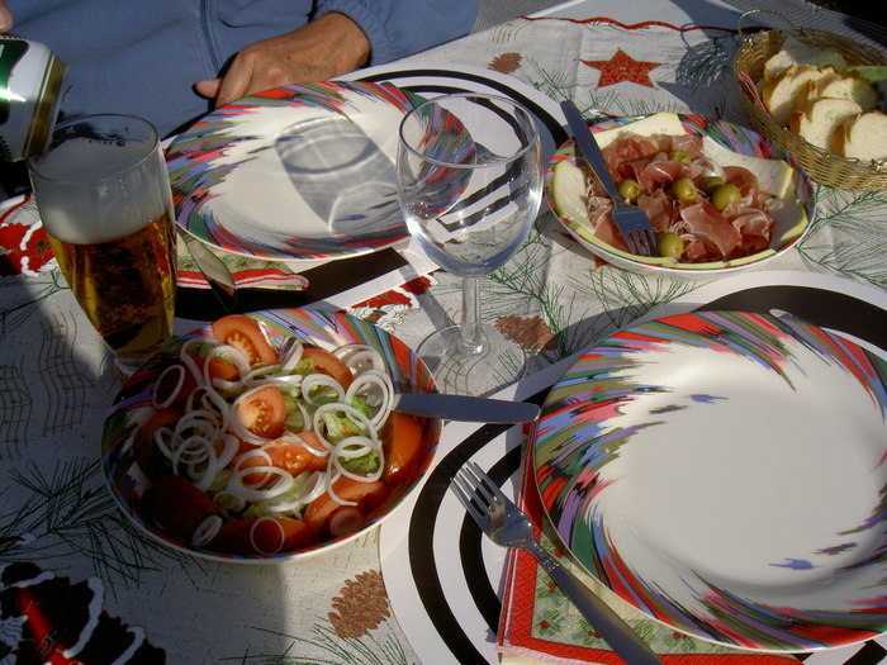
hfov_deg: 47.9
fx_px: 999
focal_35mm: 39
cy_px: 332
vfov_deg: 36.8
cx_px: 444
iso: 50
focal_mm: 8
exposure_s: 1/1250
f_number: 4.7
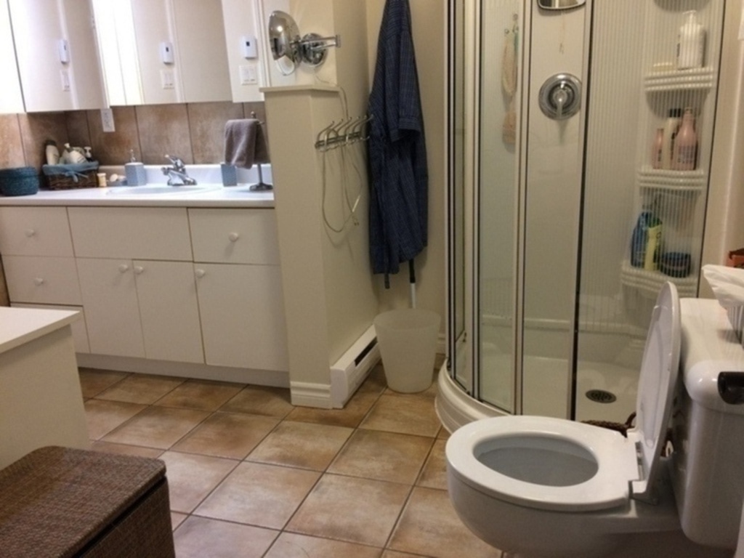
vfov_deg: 48.2
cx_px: 372
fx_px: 623
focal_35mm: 29
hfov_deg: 61.7
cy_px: 279
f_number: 2.2
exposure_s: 1/30
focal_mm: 4.15
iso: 80
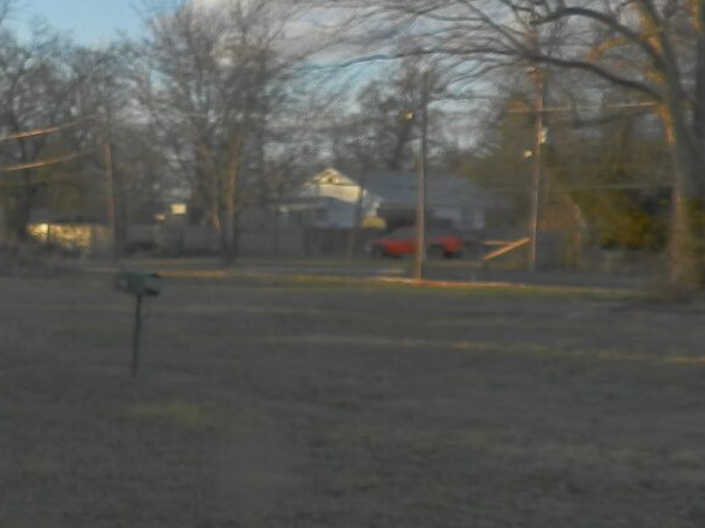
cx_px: -110
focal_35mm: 54
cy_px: 312
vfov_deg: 27.0
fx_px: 1100
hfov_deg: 30.8
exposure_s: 1/250
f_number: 3.4
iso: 160
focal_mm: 4
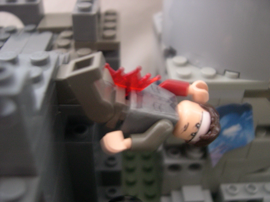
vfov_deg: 37.7
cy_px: 101
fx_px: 296
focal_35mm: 38
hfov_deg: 49.0
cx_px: 135
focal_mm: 8
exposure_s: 1/3.4
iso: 400
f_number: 2.8
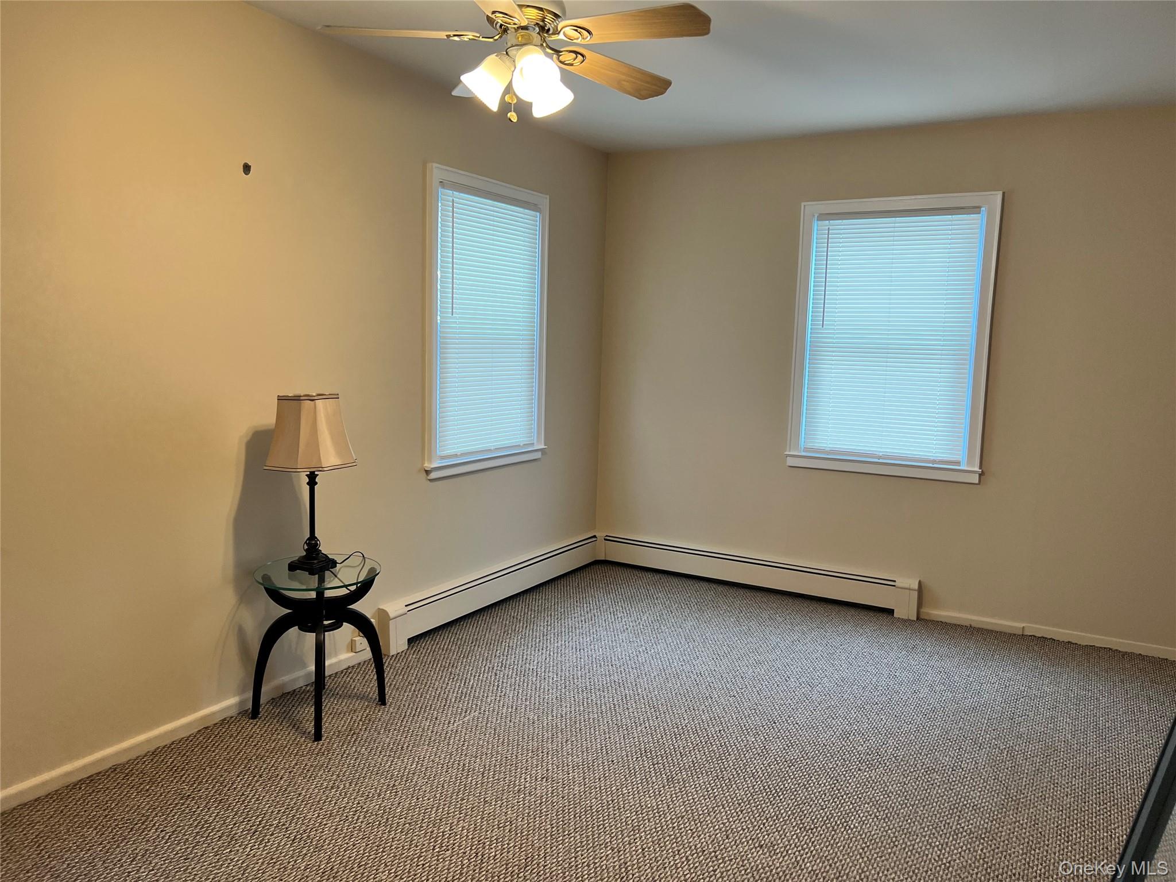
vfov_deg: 53.1
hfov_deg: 67.3
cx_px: 588
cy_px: 441
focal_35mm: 26
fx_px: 883
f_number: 1.5
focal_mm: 5.7
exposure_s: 1/120
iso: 100
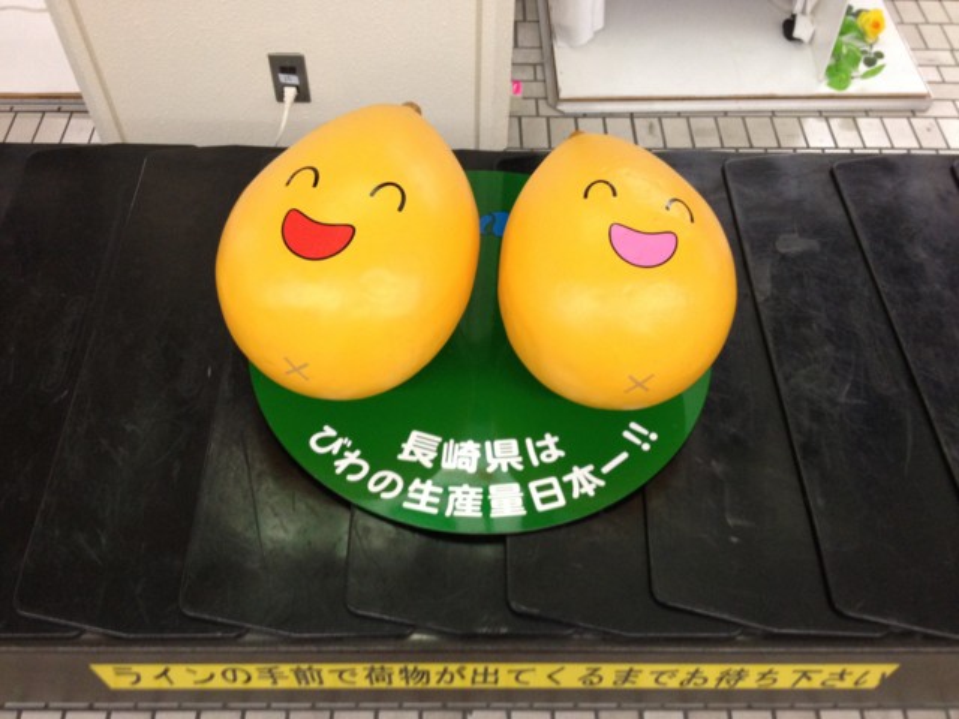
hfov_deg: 52.6
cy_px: 360
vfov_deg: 40.7
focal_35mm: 35
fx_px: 970
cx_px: 480
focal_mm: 4.28
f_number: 2.4
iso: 250
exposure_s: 1/20
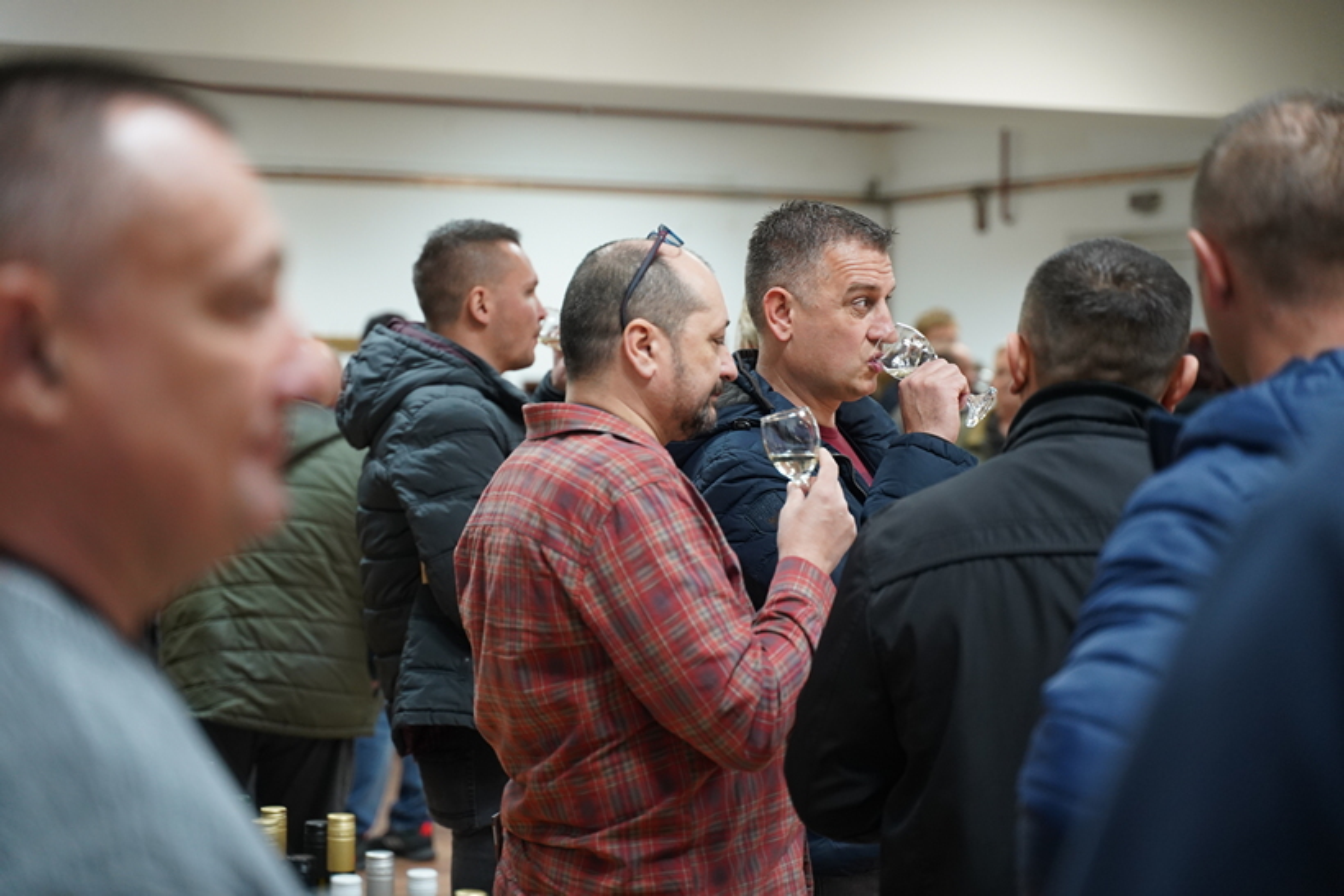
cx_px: 672
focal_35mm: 75
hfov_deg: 27.0
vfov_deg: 18.2
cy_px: 448
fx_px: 2800
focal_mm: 75
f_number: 2.8
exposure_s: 1/100
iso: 2000
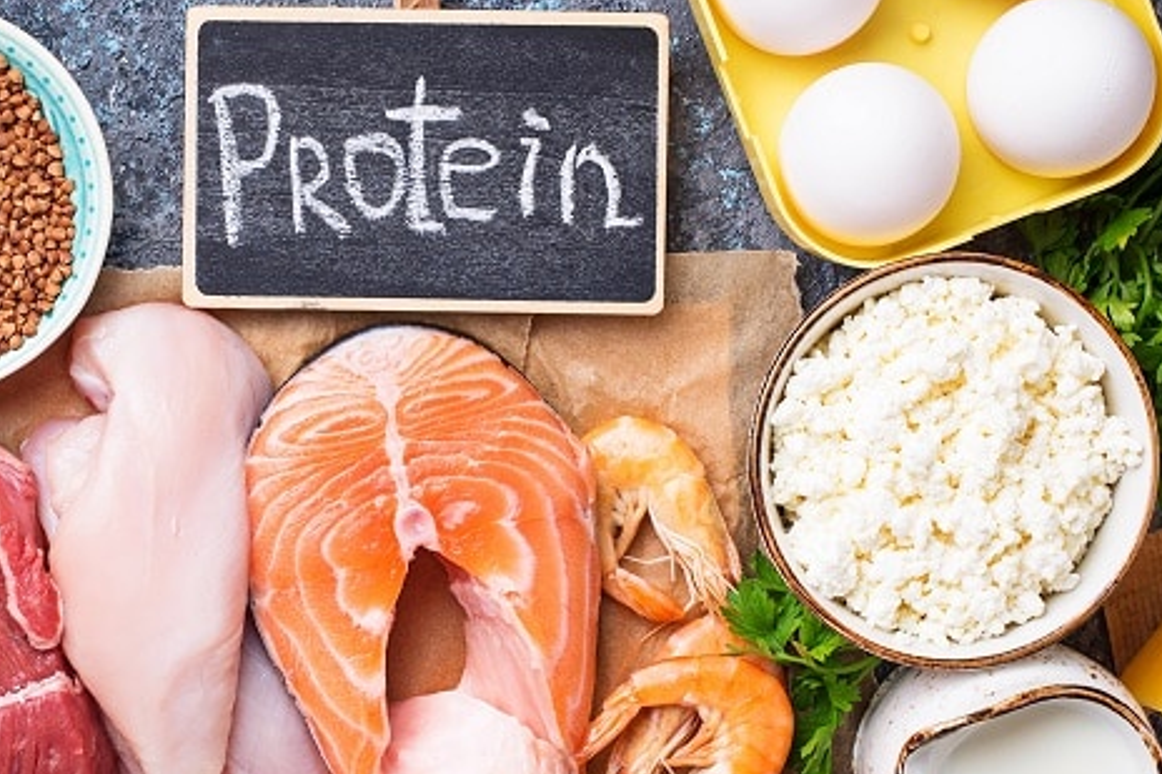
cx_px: 306
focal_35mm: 97
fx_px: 3130
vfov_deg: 14.1
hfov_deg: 20.9
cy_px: 446
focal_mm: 50
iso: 100
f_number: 10
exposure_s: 1/100
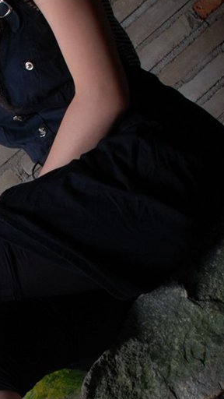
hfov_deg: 12.6
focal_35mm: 94
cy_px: 237
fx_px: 993
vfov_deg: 22.7
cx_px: -26
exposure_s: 1/125
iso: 125
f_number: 5
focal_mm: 20
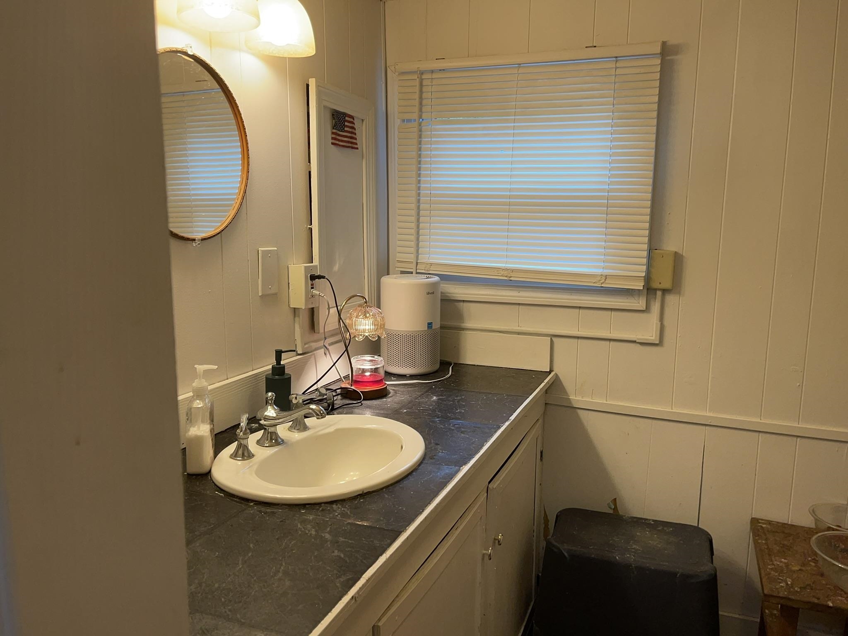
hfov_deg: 67.3
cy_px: 318
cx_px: 424
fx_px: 637
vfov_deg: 53.1
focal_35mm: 26
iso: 125
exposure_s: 1/120
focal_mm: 5.1
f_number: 1.6
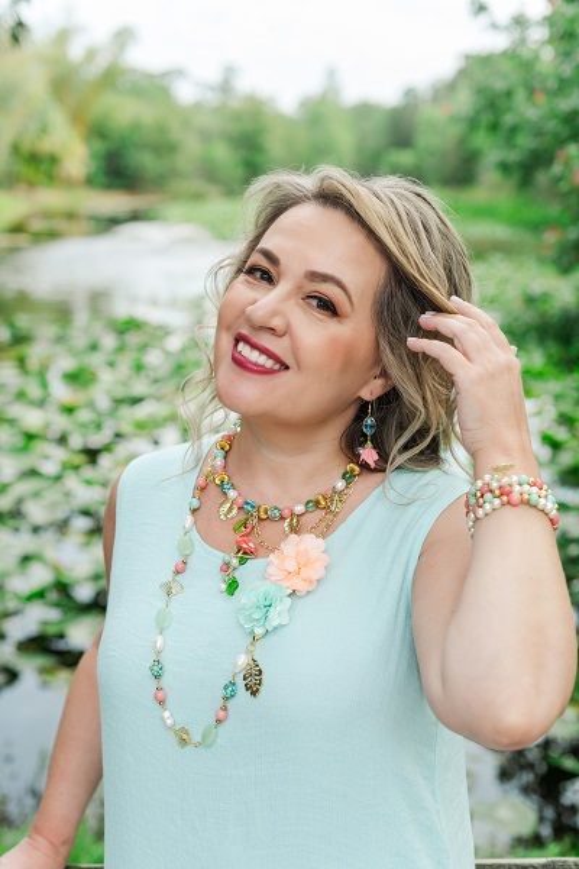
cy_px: 434
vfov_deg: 39.6
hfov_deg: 27.0
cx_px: 290
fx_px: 1206
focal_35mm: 50
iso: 320
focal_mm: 50
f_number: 3.5
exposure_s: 1/400
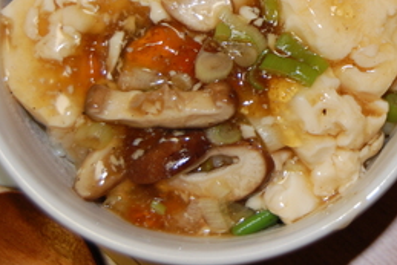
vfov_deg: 13.5
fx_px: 1114
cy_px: 35
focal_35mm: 101
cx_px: 363
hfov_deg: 19.8
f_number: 4.8
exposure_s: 1/60
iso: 400
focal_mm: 35
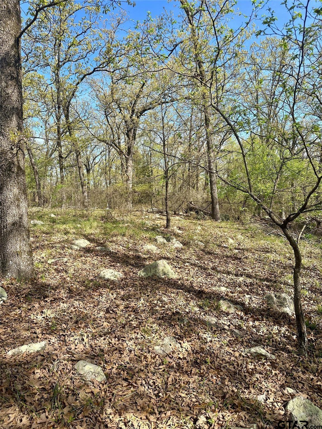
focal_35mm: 24
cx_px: 161
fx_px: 298
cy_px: 214
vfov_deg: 71.6
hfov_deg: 56.8
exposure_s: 1/1988
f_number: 1.78
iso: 80
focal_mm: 6.86
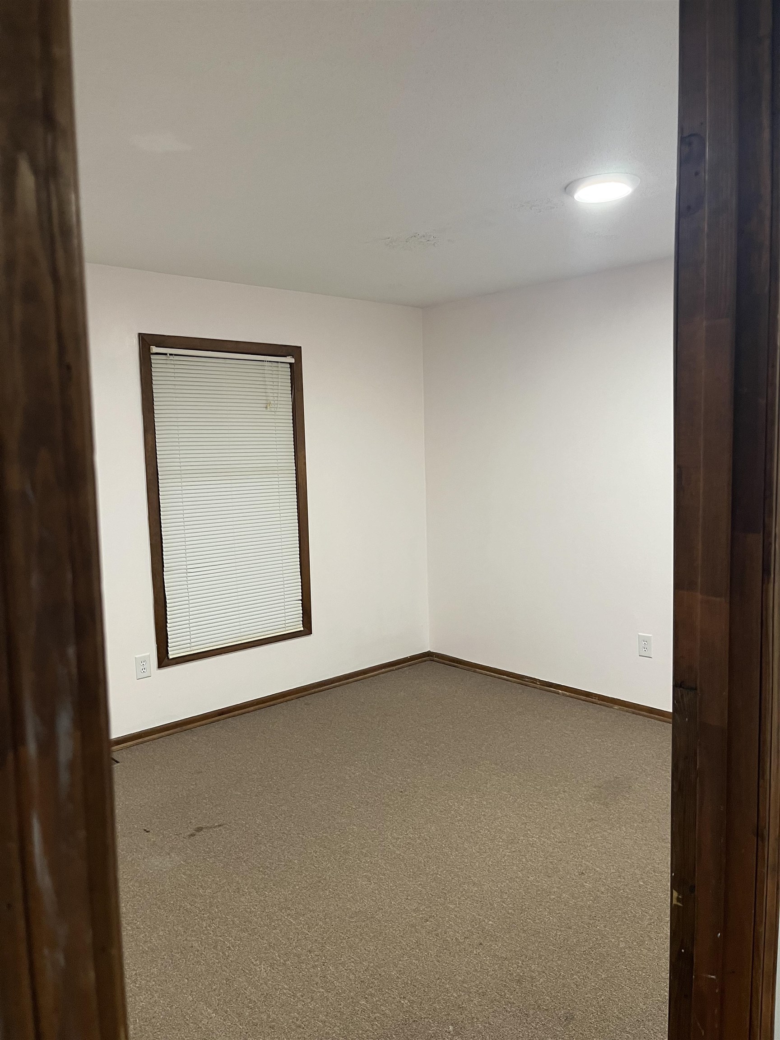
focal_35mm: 26
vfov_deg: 67.3
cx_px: 390
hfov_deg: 53.1
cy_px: 520
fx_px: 781
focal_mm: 5.1
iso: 125
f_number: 1.6
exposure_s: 1/60
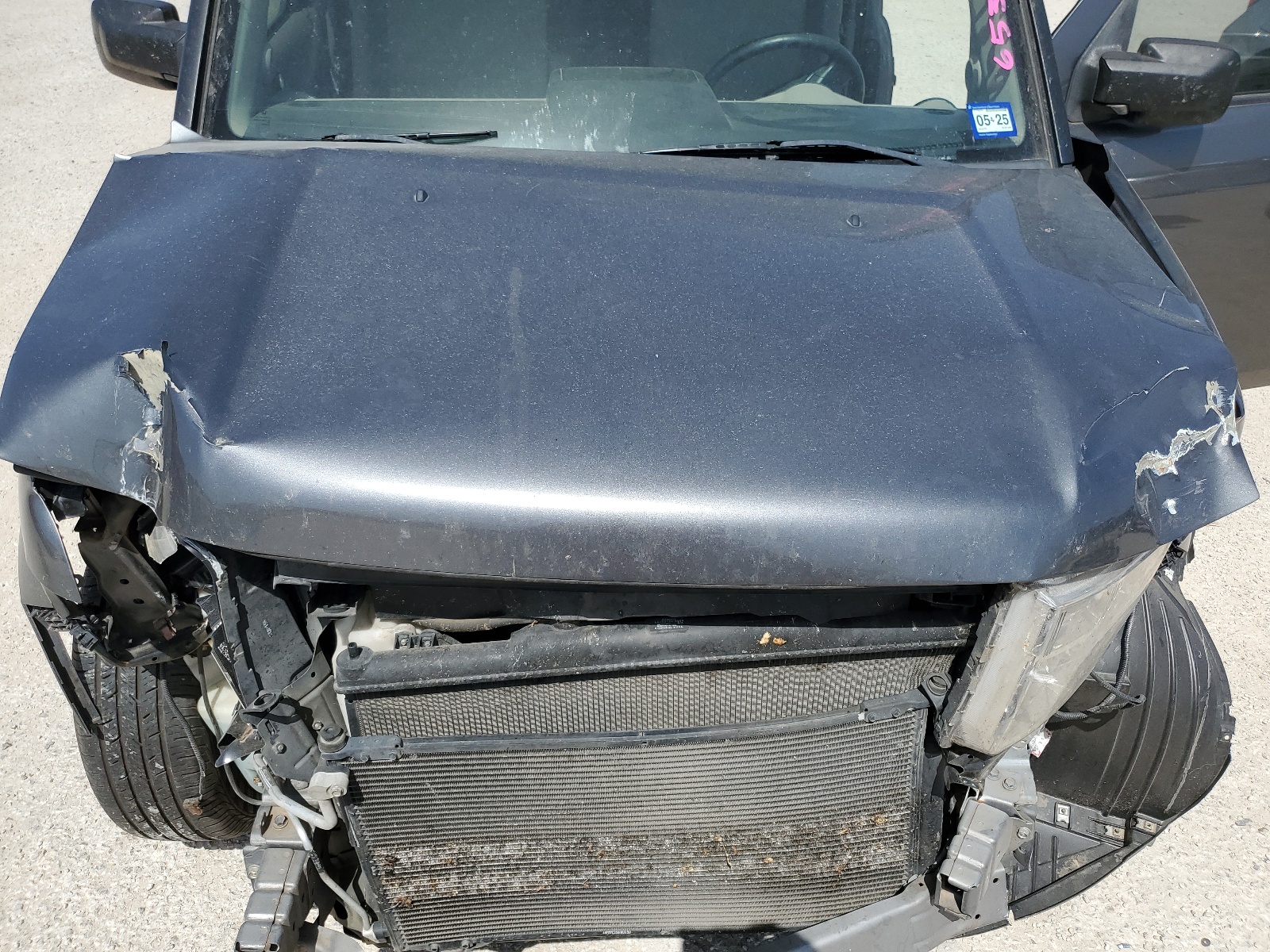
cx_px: 635
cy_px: 476
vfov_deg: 53.1
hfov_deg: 67.3
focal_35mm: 26
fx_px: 954
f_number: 1.5
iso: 50
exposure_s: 1/3333
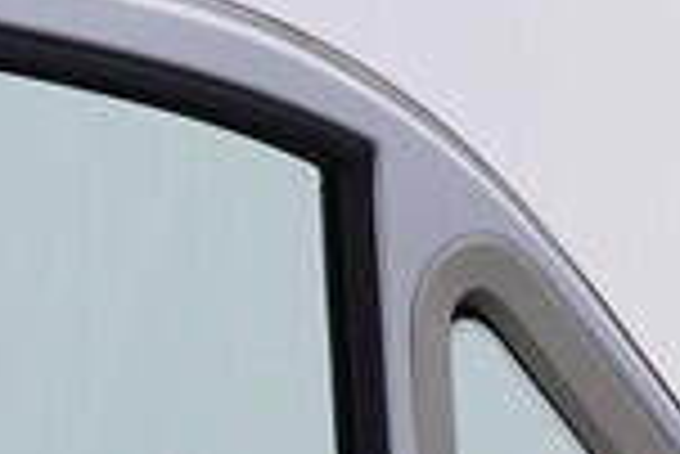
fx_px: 4613
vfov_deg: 5.3
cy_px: 1373
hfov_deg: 8.2
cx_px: 1189
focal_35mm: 244
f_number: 4.5
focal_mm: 24
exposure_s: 1/100
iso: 125
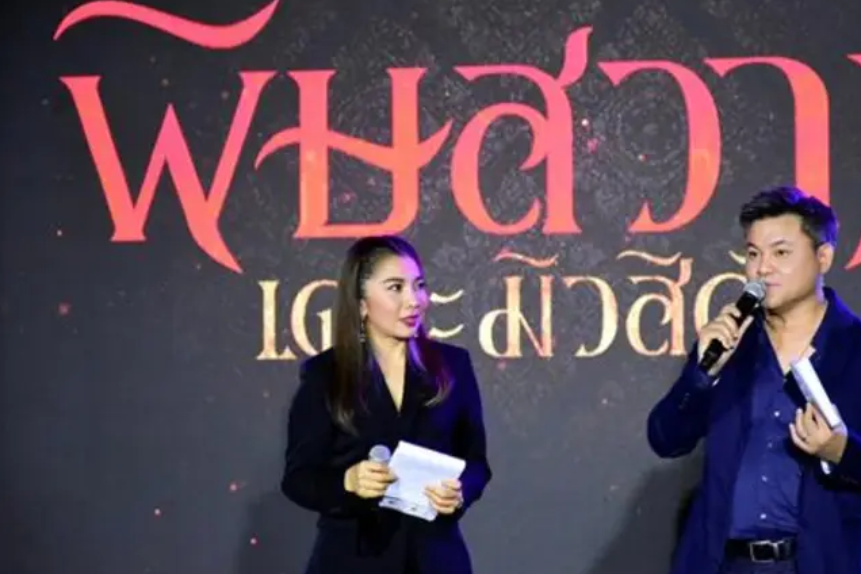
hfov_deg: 11.2
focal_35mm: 184
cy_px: 279
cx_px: 520
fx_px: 4400
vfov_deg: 7.5
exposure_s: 1/320
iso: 8000
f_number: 6.3
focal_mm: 100
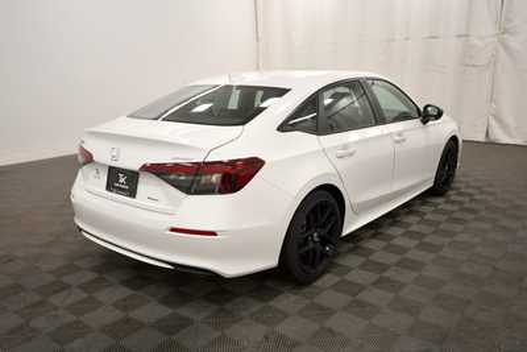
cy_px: 176
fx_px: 395
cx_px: 264
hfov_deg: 67.4
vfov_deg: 48.0
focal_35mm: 27
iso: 800
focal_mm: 18
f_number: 5.3
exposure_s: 1/250
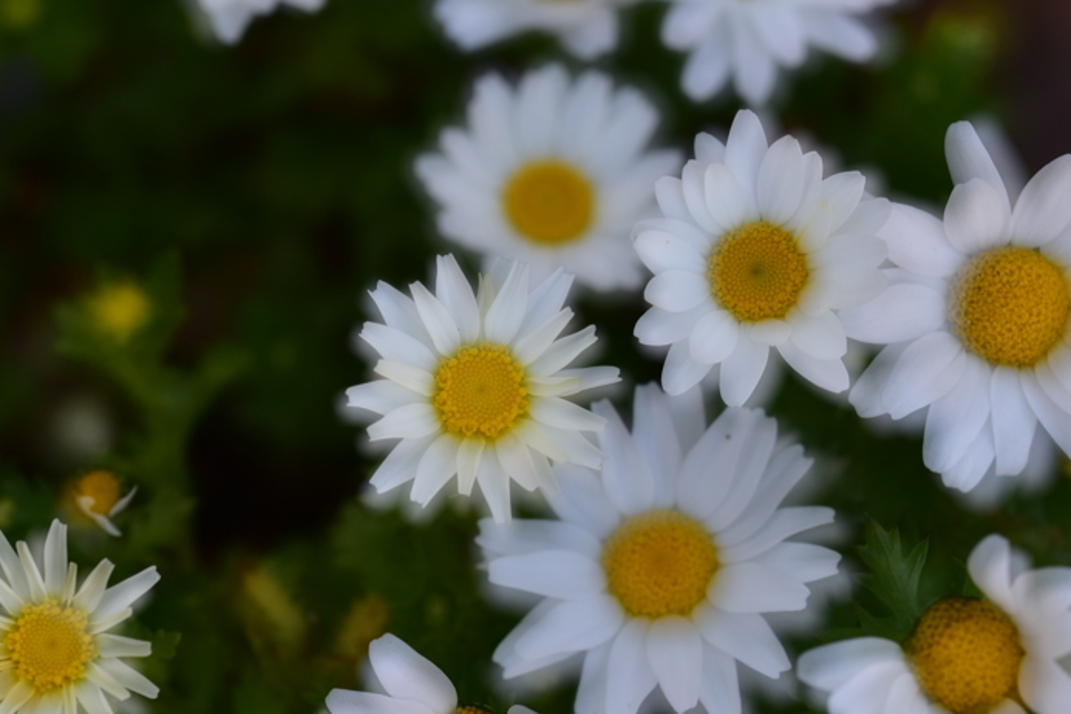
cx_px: 539
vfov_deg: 10.3
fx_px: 3956
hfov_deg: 15.4
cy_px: 356
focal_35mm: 133
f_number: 4.5
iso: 320
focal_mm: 90
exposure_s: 1/200
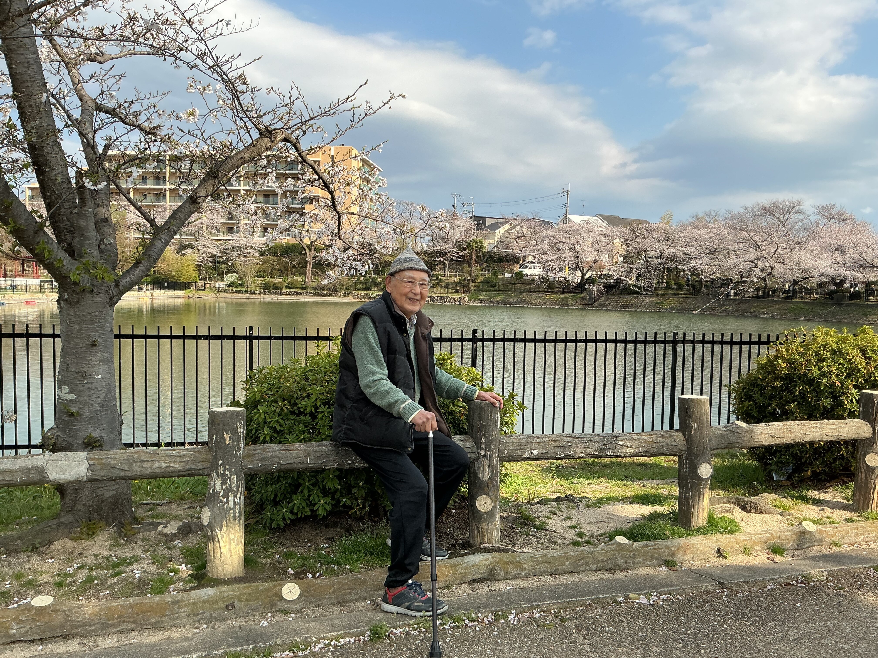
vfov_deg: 48.2
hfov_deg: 61.7
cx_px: 439
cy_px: 329
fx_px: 736
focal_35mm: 29
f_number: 1.8
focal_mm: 3
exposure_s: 1/1250
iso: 25
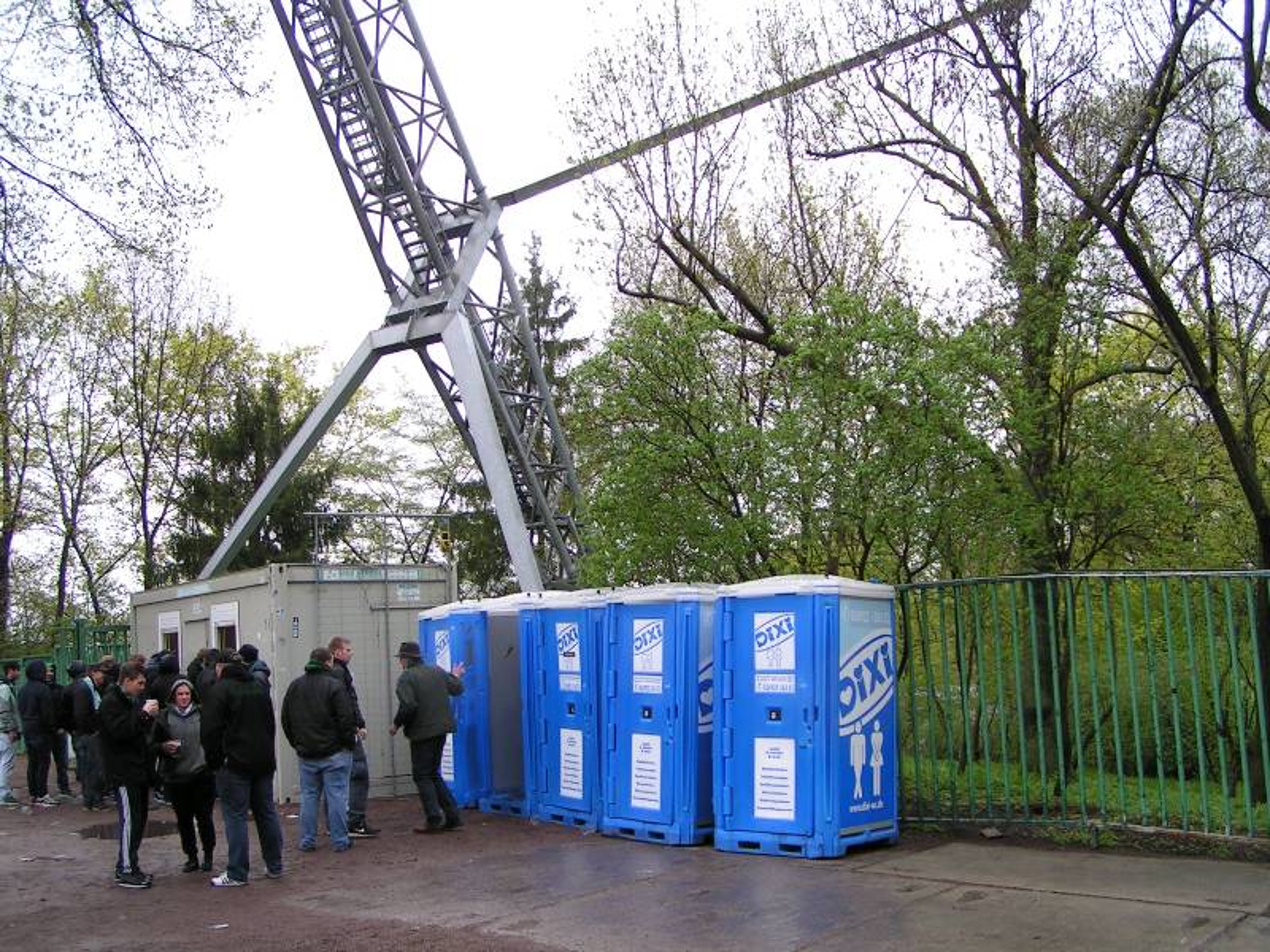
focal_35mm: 38
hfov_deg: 49.0
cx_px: 635
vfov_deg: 37.7
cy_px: 476
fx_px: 1394
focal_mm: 5.8
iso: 50
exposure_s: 1/60
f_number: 3.2
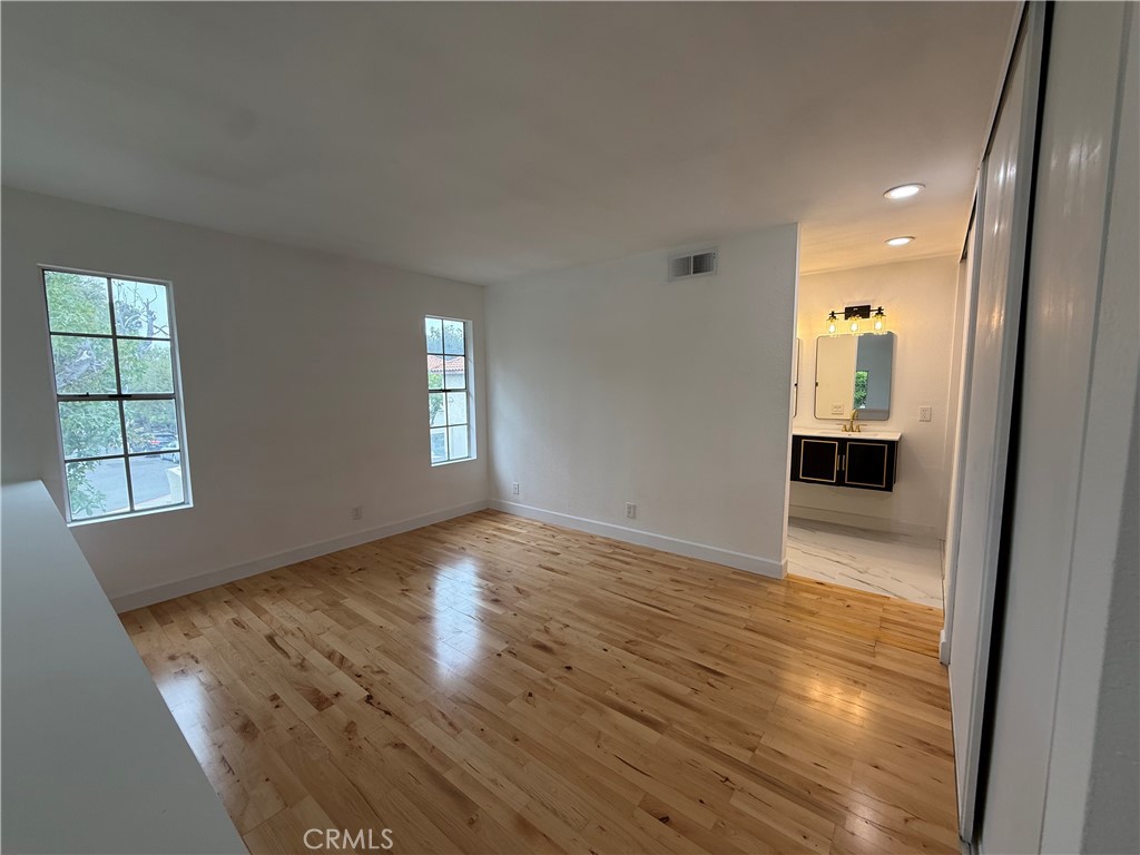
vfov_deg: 85.7
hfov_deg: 102.1
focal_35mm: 14
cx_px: 570
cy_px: 428
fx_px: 461
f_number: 2.2
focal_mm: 2.22
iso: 80
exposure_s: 1/120
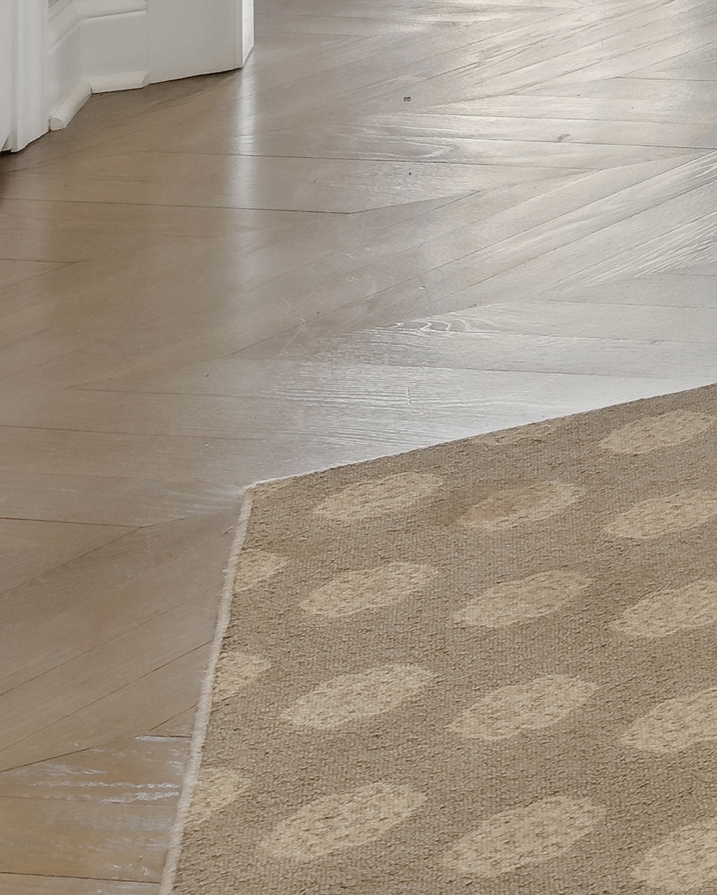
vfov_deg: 16.2
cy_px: -756
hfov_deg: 8.9
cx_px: 2661
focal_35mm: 98
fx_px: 2599
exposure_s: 1/10
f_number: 7.1
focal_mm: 16
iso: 320
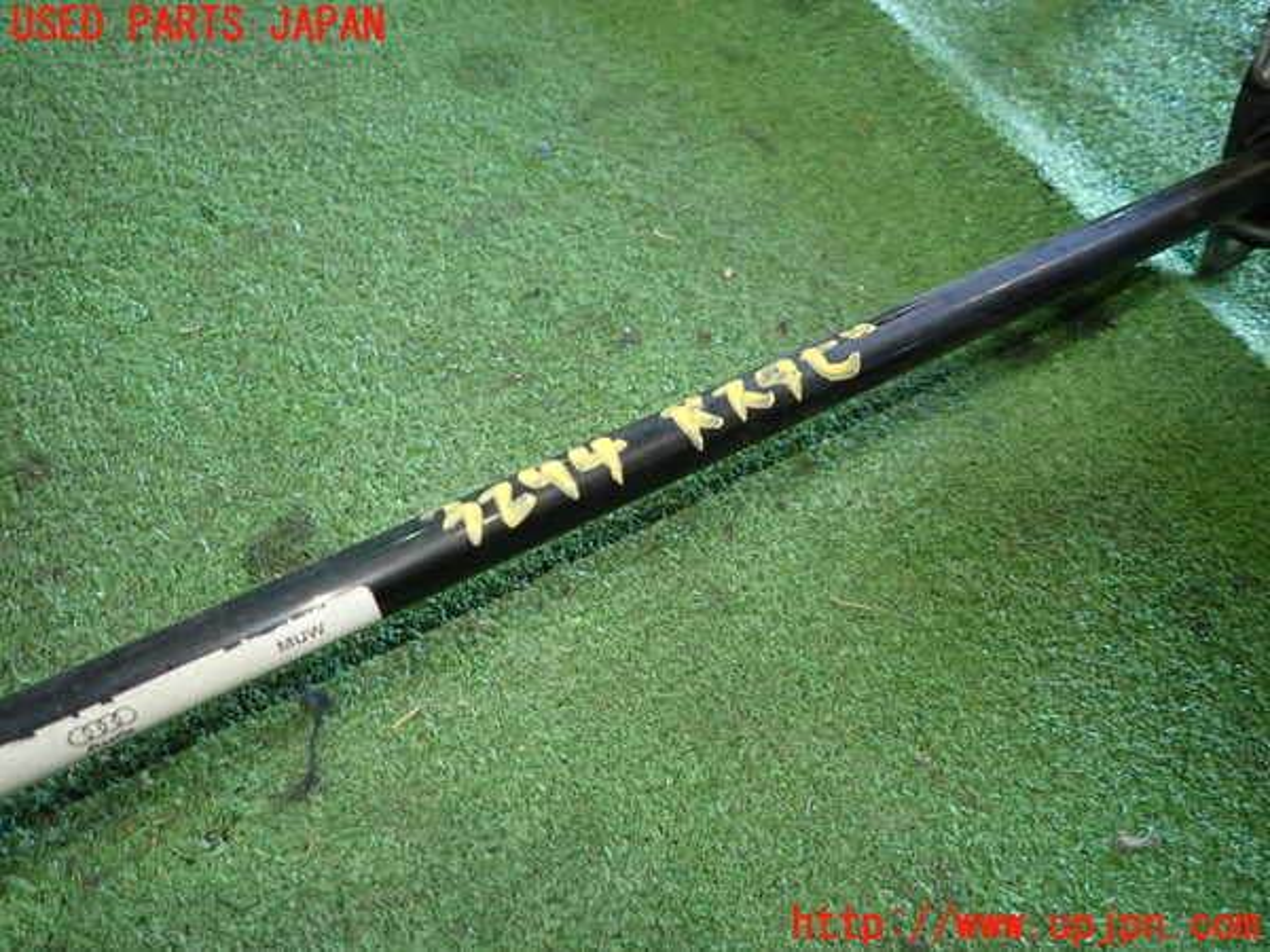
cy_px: 476
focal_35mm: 25
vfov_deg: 54.9
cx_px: 635
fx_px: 917
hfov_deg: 69.4
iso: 250
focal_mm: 4.5
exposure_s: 1/30
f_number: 2
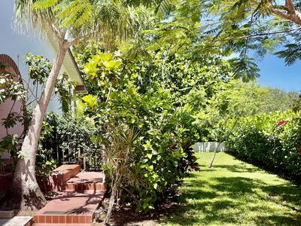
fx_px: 226
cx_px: 150
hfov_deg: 67.3
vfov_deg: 53.1
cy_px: 113
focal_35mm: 26
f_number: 1.6
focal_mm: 4.2
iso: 32
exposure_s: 1/1490
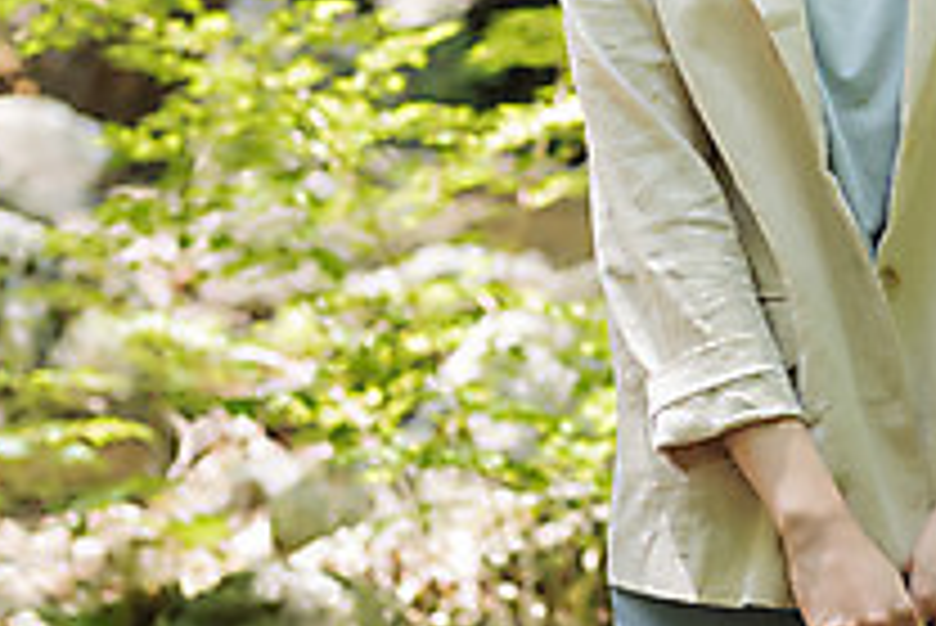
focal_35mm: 245
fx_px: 6374
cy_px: -113
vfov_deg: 5.6
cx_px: 1280
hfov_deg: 8.3
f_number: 2.5
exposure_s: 1/500
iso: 320
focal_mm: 85
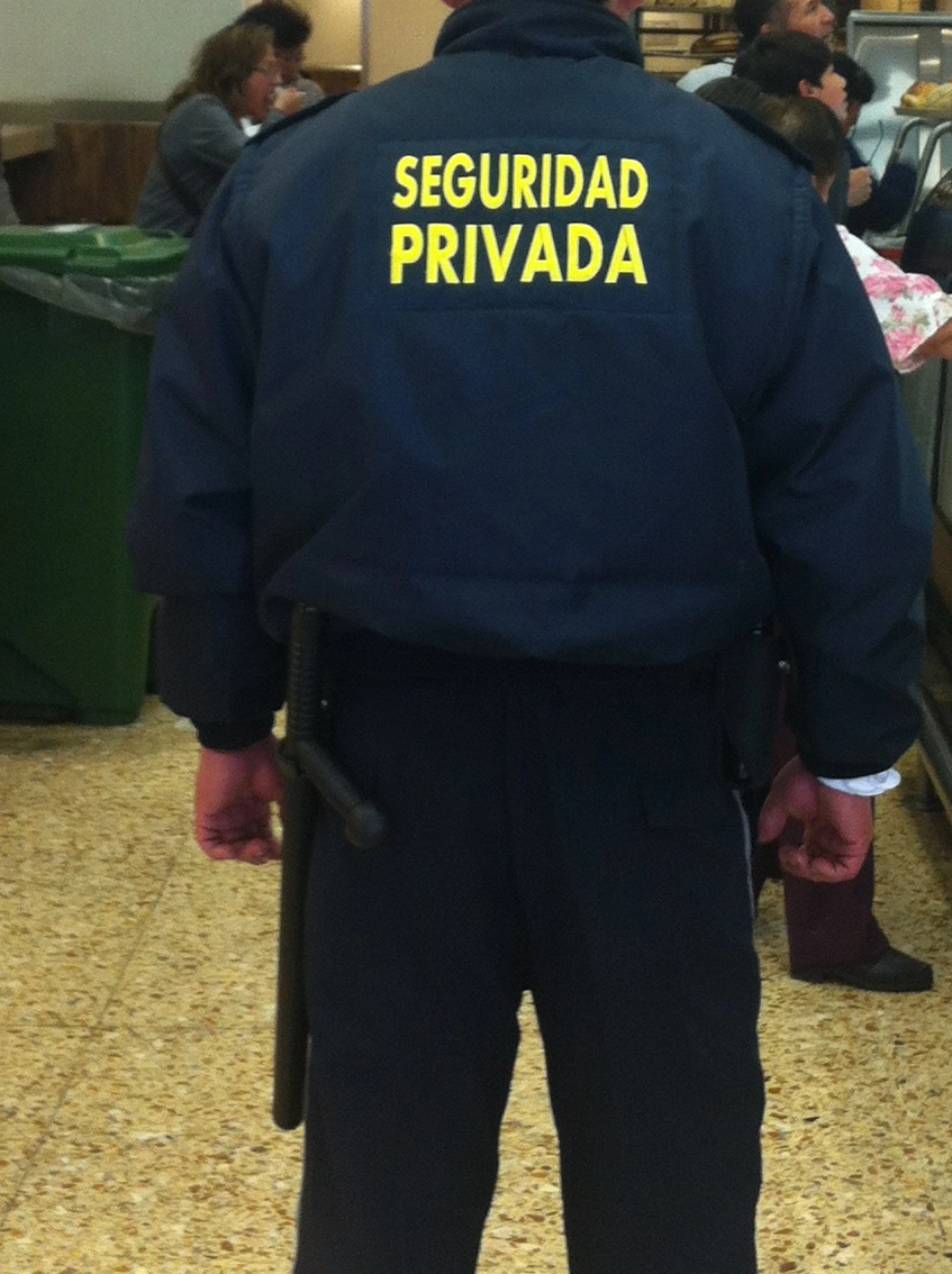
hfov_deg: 18.4
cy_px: 222
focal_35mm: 80
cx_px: 591
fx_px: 2941
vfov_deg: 24.0
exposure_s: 1/17
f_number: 2.8
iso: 80
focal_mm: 3.85
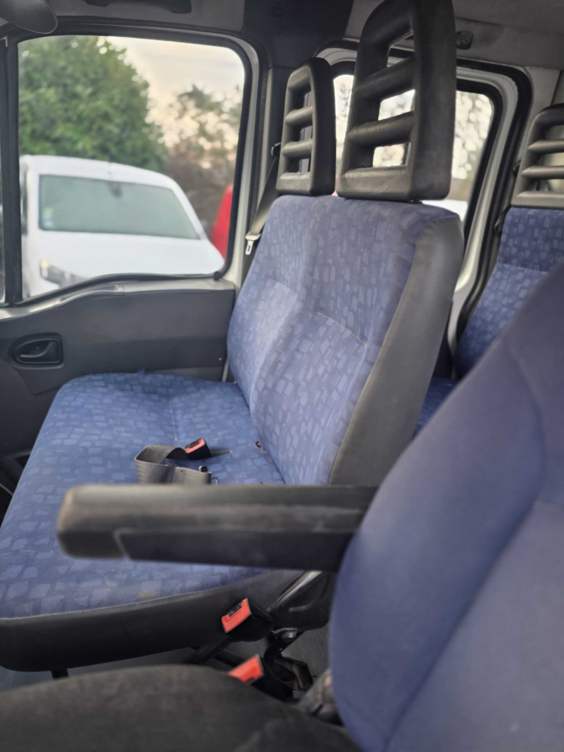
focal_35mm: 23
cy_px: 376
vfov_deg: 73.9
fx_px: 500
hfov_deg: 58.9
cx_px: 282
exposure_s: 1/100
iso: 125
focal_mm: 6.25
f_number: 1.7
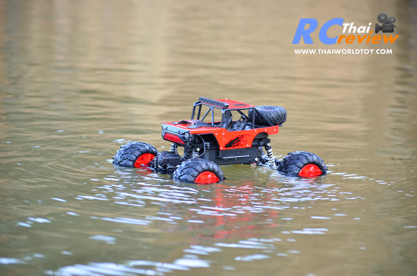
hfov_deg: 16.1
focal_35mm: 128
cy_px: 138
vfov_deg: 10.7
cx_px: 208
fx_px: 1473
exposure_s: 1/40
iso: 250
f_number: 4.2
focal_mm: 85
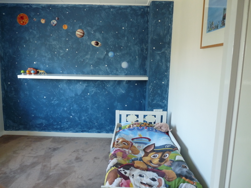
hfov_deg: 65.3
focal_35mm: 27
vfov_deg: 51.4
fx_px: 196
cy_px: 94
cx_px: 126
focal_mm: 4.8
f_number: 2.8
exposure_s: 1/30
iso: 200
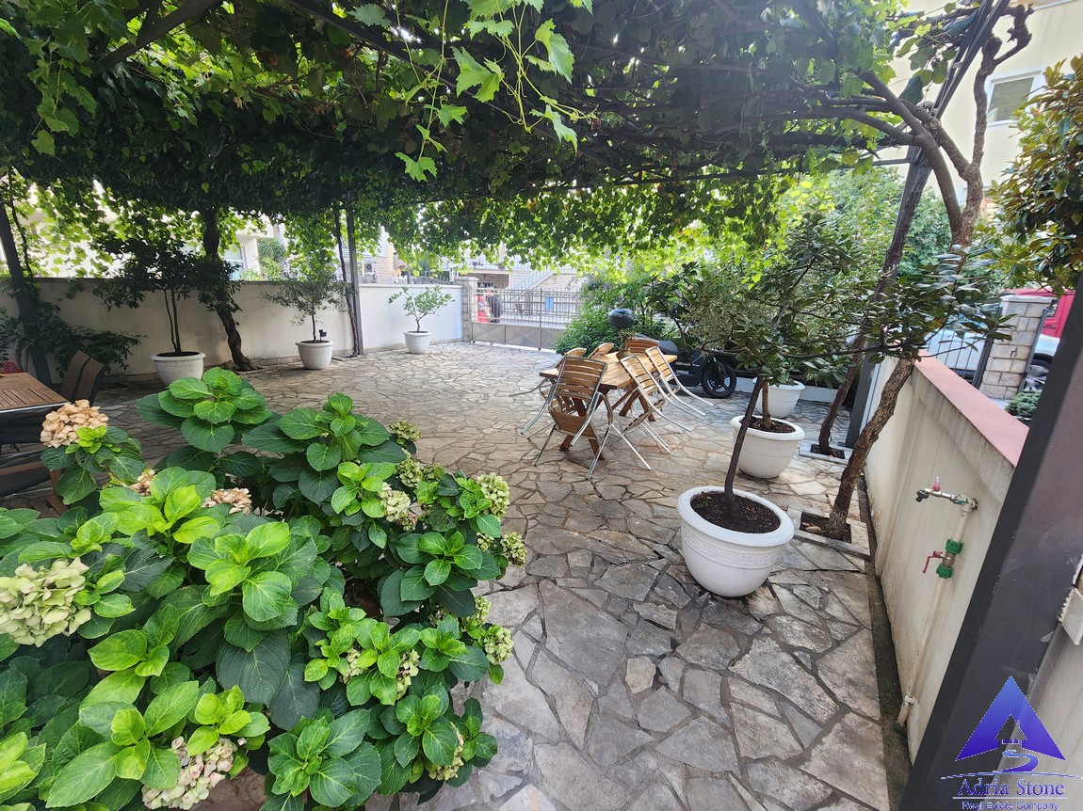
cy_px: 406
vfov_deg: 89.9
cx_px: 542
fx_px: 407
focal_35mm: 13
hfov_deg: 106.2
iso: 80
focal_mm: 2.2
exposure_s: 1/50
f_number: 2.2
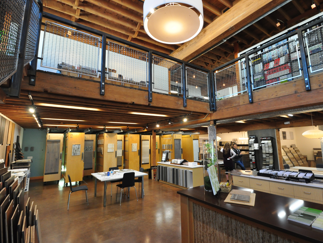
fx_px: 159
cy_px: 120
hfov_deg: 90.9
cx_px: 172
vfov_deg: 74.7
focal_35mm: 17
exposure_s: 1/25
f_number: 7.1
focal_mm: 10
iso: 800
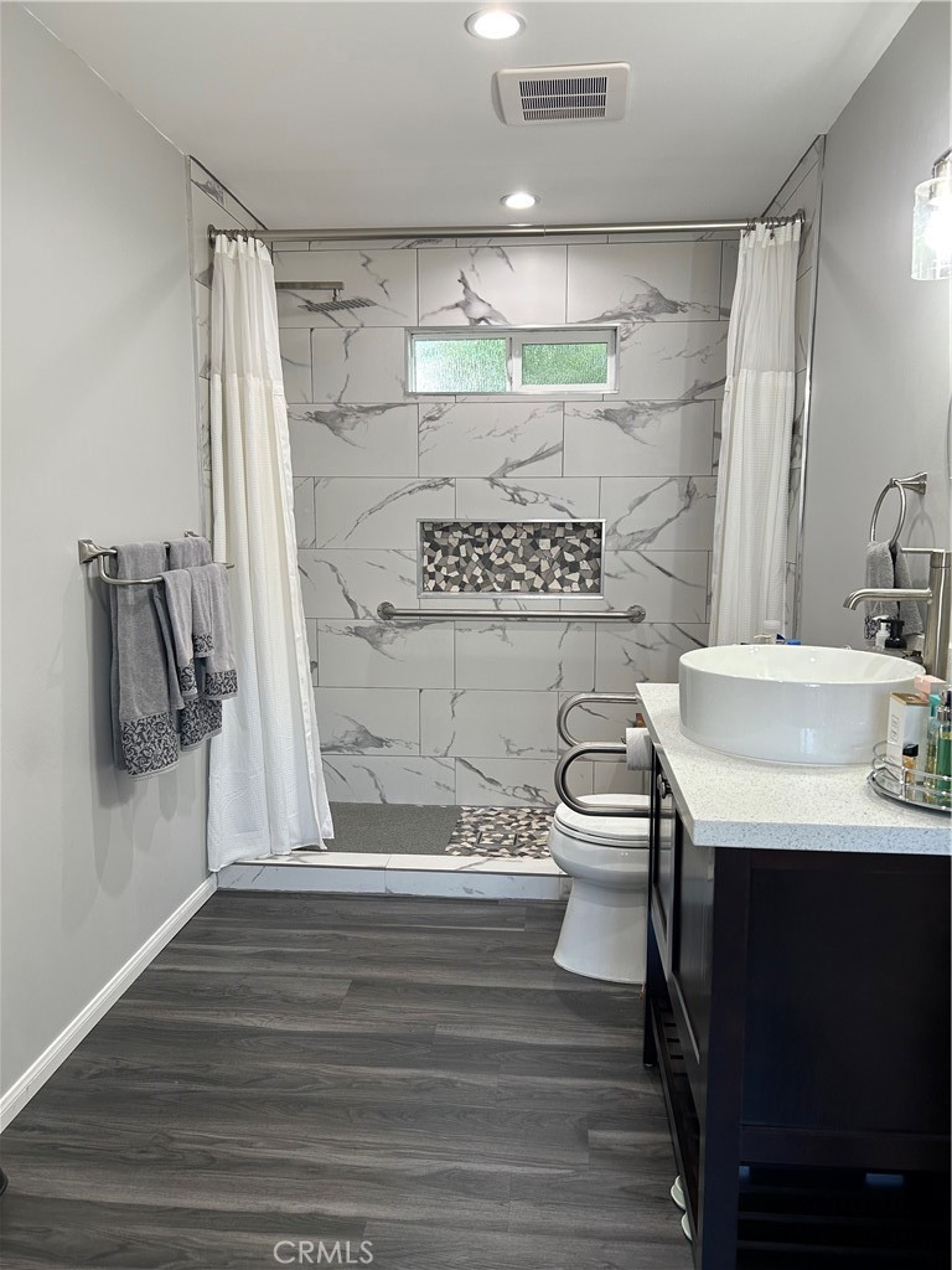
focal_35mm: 26
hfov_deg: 53.1
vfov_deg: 67.3
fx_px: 953
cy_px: 635
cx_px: 476
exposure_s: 1/120
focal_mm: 5.7
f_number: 1.5
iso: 100
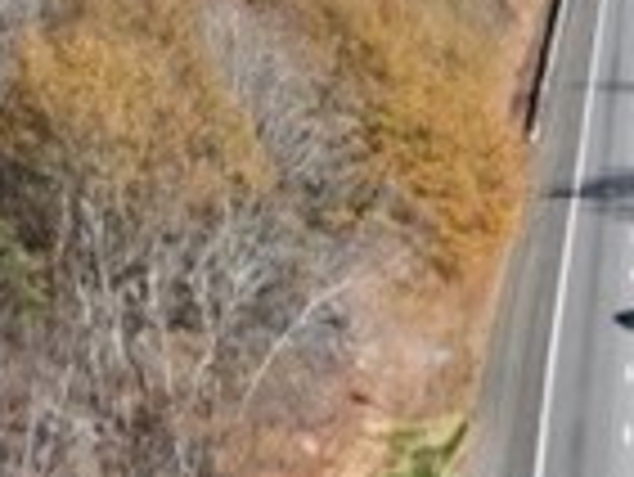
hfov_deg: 9.6
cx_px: 1677
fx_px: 3190
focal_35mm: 174
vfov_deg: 8.5
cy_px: 470
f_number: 2.8
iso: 130
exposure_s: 1/200
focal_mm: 12.29
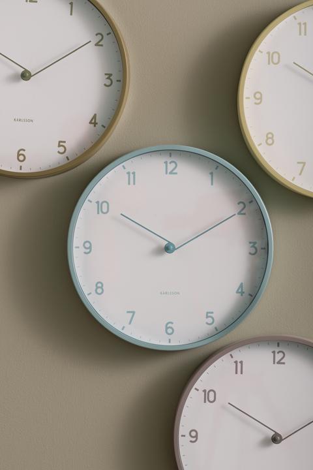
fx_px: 2282
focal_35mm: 175
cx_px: 156
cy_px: 235
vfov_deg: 11.7
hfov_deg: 7.8
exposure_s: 1/125
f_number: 13
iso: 125
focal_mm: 175
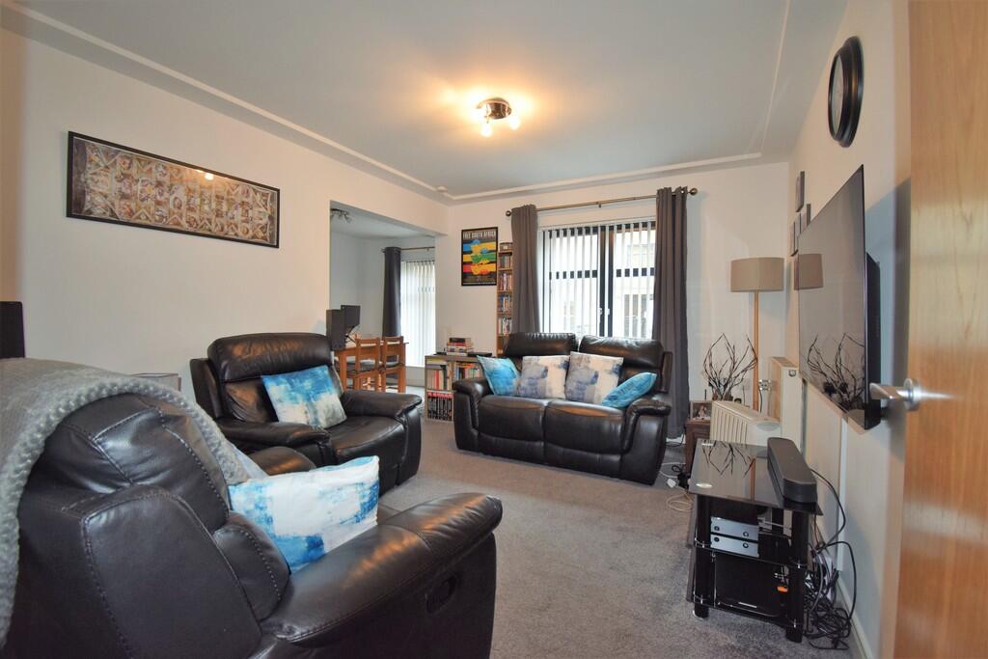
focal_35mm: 15
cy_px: 330
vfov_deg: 77.3
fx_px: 412
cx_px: 494
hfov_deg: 100.4
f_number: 4.5
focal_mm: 10
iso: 800
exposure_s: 1/80
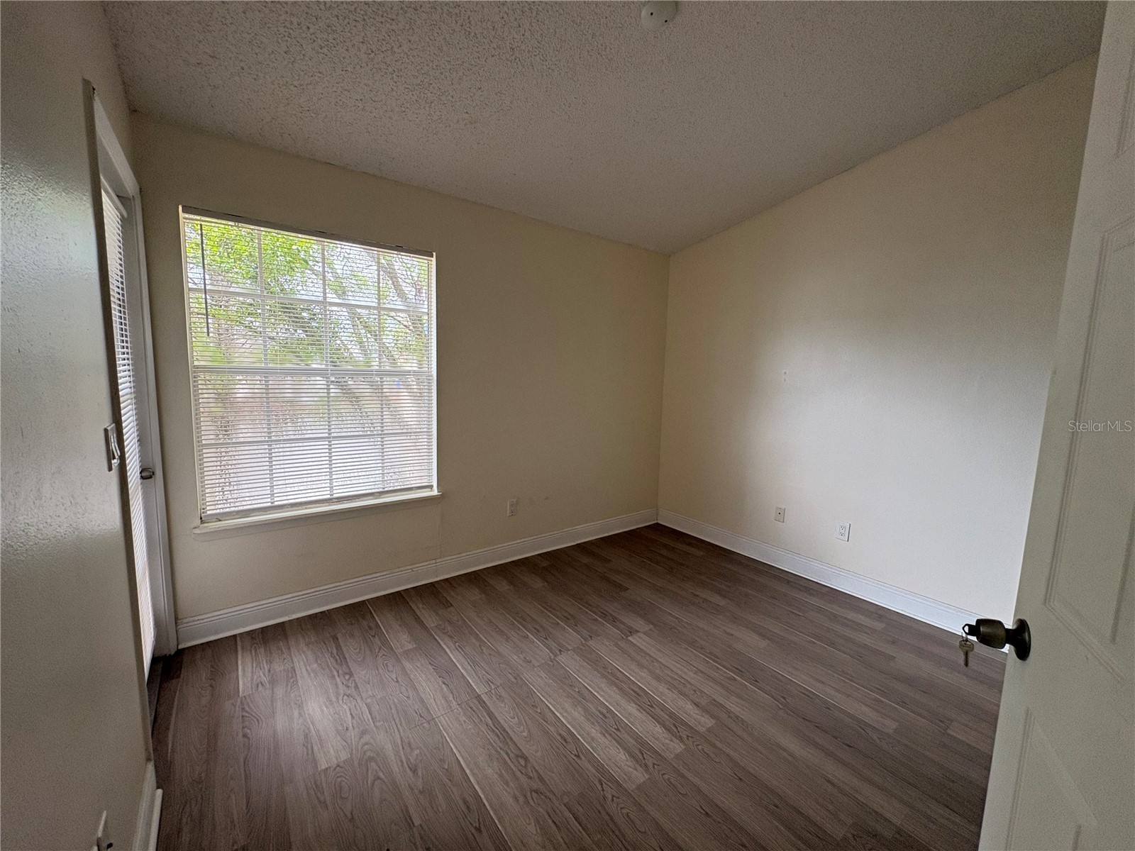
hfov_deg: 102.1
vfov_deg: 85.7
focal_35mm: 14
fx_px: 459
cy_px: 426
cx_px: 568
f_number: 2.2
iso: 100
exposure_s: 1/105
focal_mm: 2.22
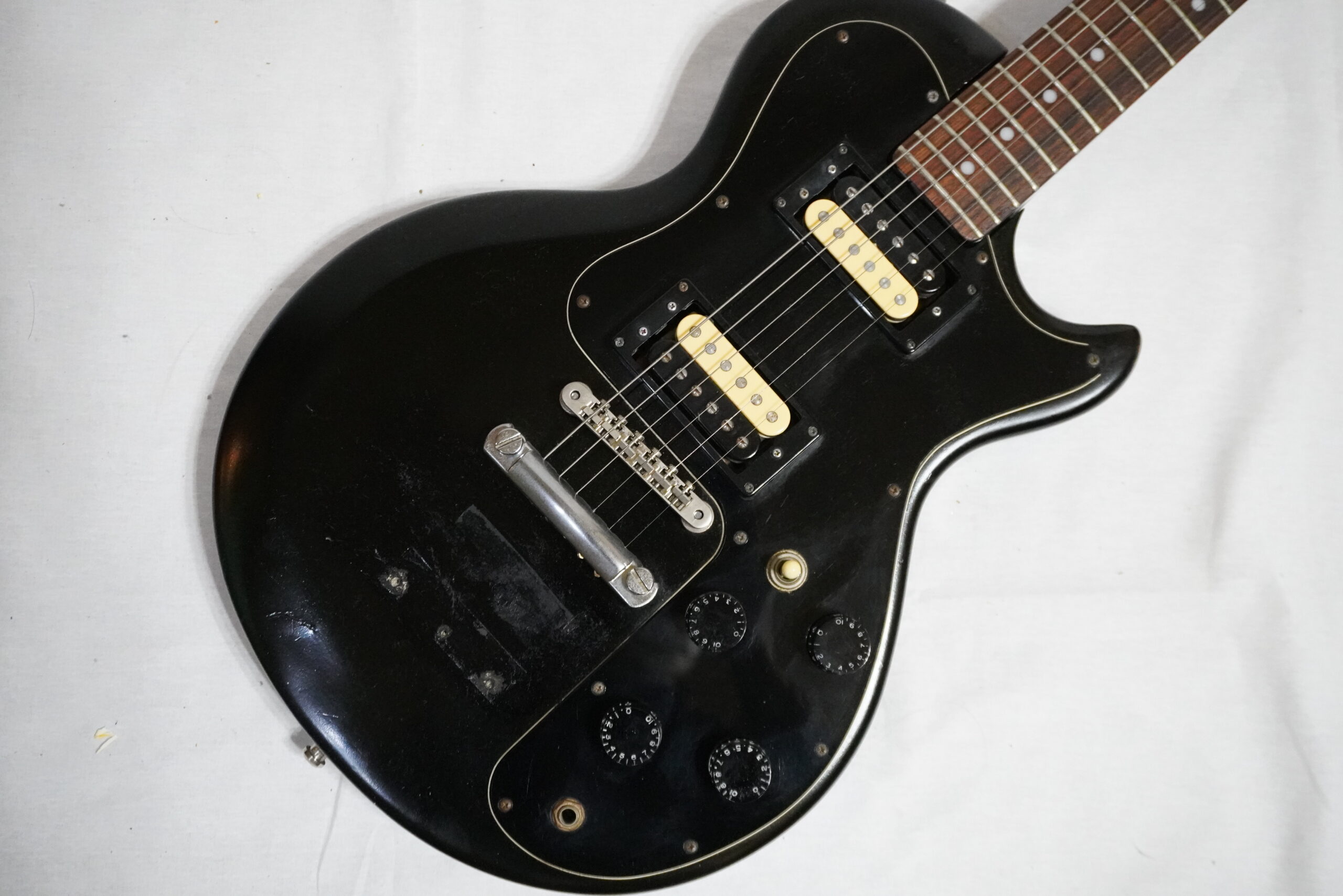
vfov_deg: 36.9
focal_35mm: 36
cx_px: 672
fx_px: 1343
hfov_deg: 53.1
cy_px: 448
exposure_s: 1/125
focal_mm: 24
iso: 6400
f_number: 4.5
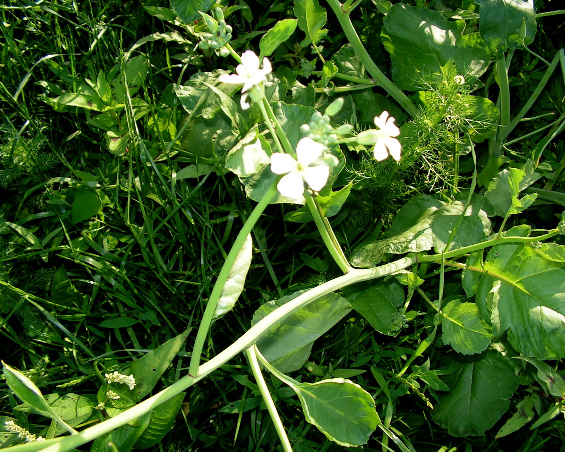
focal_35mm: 38
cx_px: 303
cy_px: 227
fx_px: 635
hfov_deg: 47.9
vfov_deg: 39.2
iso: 64
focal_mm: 6
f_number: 3.2
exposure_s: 1/320
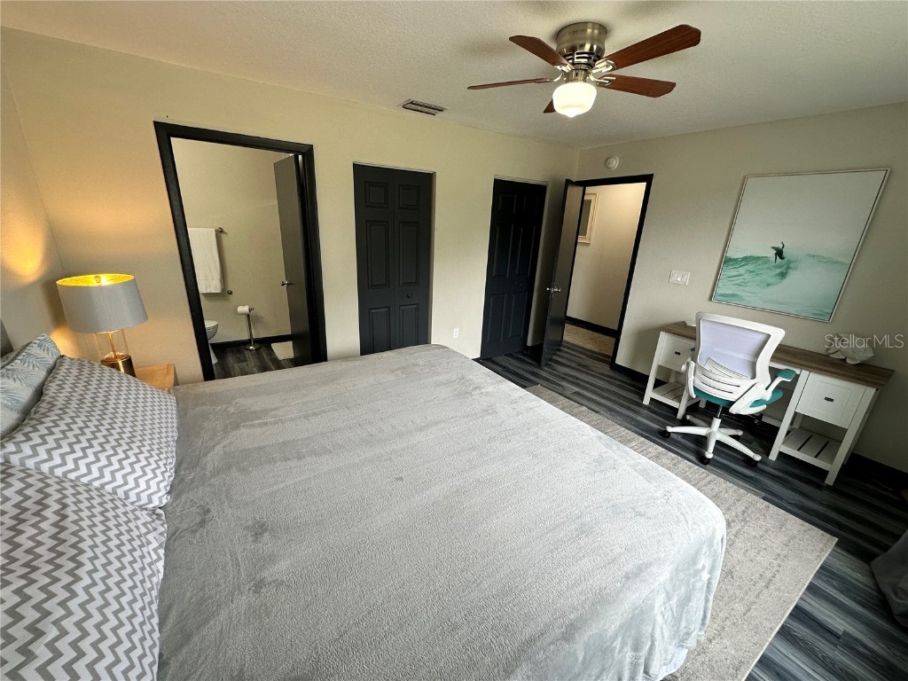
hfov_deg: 102.1
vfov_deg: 85.7
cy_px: 340
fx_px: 367
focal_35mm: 14
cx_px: 454
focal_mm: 2.22
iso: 80
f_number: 2.2
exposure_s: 1/99
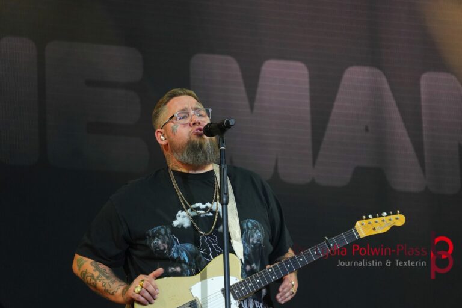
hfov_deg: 9.7
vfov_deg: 6.5
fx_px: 2714
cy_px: 154
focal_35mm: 212
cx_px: 231
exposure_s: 1/250
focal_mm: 141
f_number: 5.6
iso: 1600
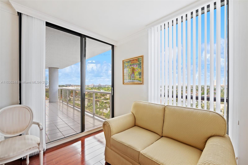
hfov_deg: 104.3
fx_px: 96
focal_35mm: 14
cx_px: 124
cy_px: 82
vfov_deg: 81.1
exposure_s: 1/25
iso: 200
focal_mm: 14
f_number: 8
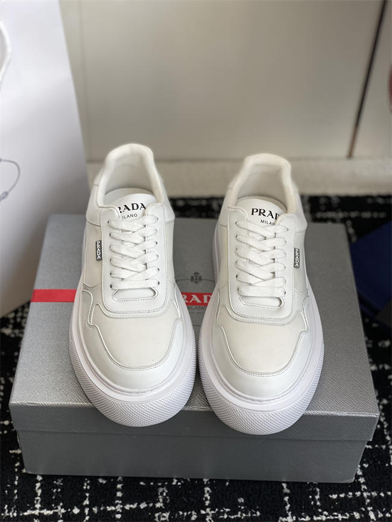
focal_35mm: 52
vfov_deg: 36.8
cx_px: 196
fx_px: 785
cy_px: 261
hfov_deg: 28.0
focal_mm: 6
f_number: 2
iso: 20
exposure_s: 1/193
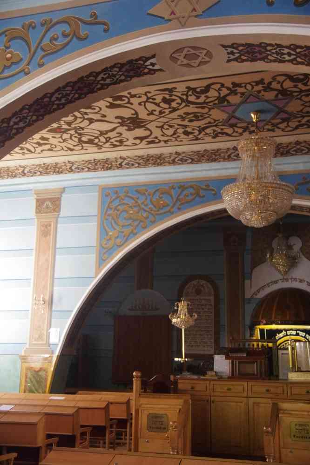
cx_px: 155
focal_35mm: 43
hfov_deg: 31.2
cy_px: 232
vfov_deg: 45.4
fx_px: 555
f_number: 4
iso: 3200
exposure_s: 1/25
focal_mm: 29.4
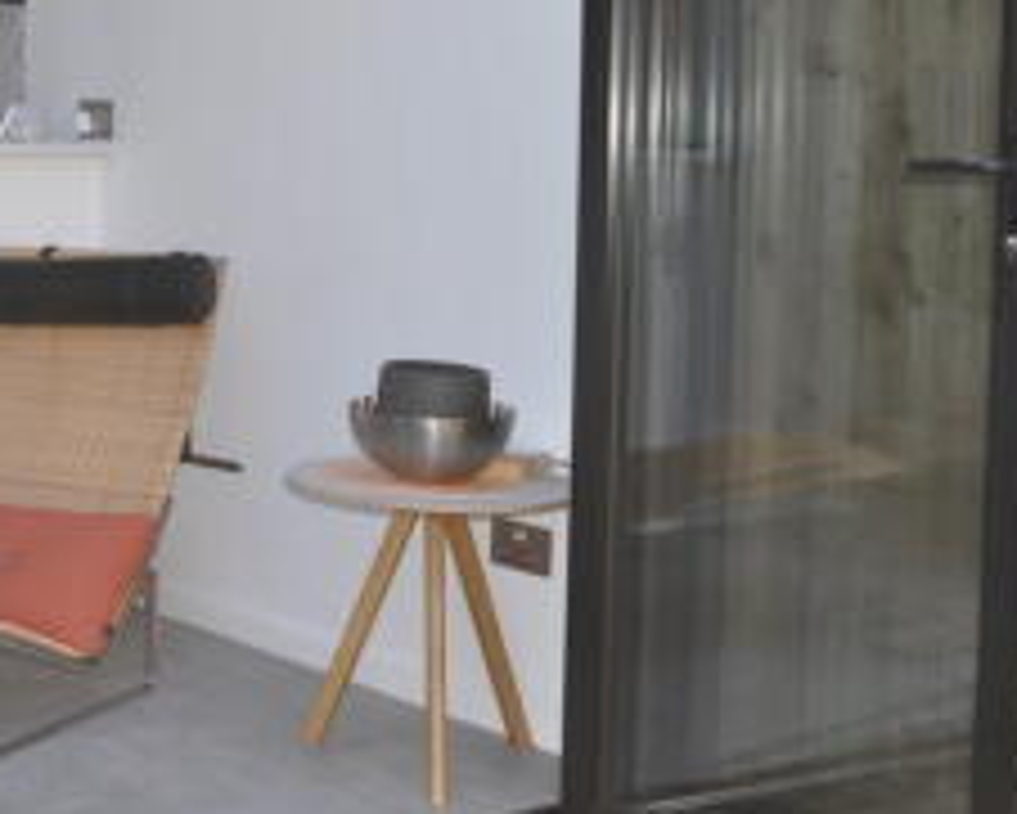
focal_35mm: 71
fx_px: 2138
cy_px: 245
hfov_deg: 25.6
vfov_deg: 21.5
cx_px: 27
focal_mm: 24
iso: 200
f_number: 6.3
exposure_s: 1/200
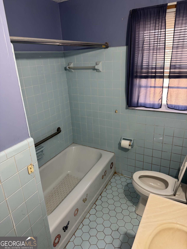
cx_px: 94
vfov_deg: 71.6
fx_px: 173
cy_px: 124
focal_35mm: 24
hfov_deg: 56.8
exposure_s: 1/60
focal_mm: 6.76
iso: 160
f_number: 1.78
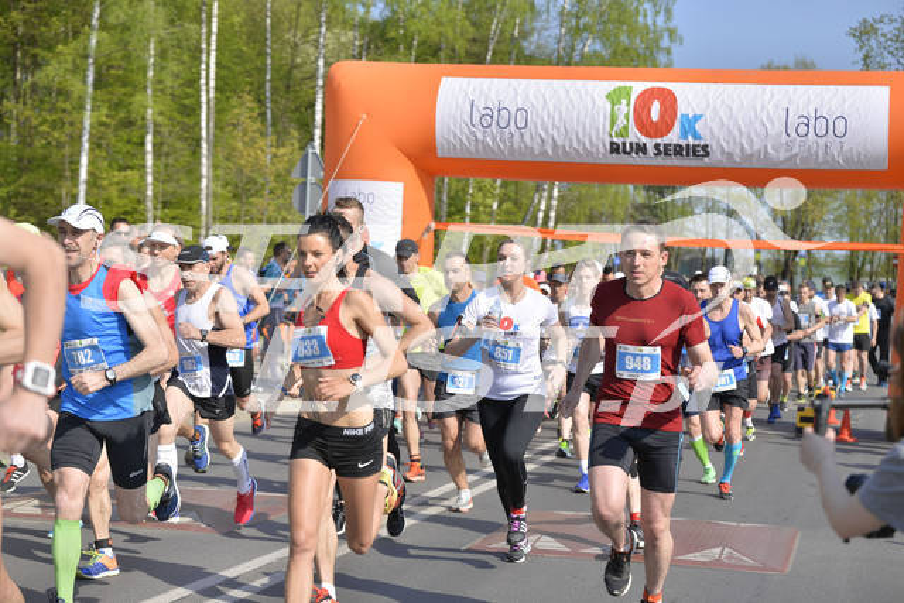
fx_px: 1758
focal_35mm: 70
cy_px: 302
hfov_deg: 28.8
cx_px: 452
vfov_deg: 19.5
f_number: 4
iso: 200
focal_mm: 70
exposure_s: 1/3200
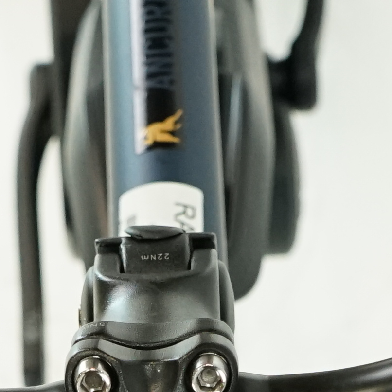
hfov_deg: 8.9
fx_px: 2511
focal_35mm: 196
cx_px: 145
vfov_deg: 8.7
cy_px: 635
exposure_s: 1/200
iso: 2000
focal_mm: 31
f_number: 5.6
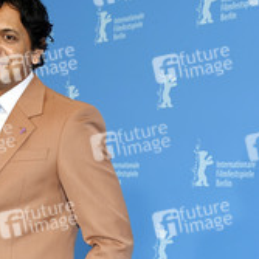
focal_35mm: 101
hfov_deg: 16.8
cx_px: -4
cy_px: 181
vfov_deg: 17.2
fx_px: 855
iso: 1250
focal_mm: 44
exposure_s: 1/250
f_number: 5.6
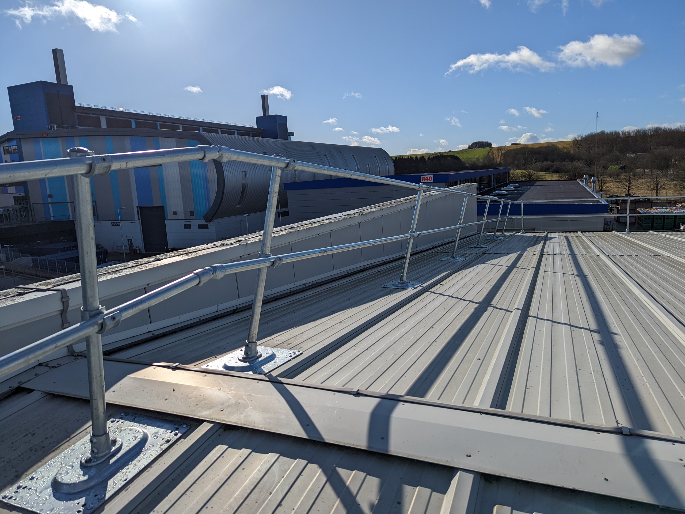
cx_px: 342
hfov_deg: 71.6
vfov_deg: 56.8
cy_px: 257
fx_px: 475
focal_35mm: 24
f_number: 1.85
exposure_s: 1/5650
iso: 38
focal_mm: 6.81
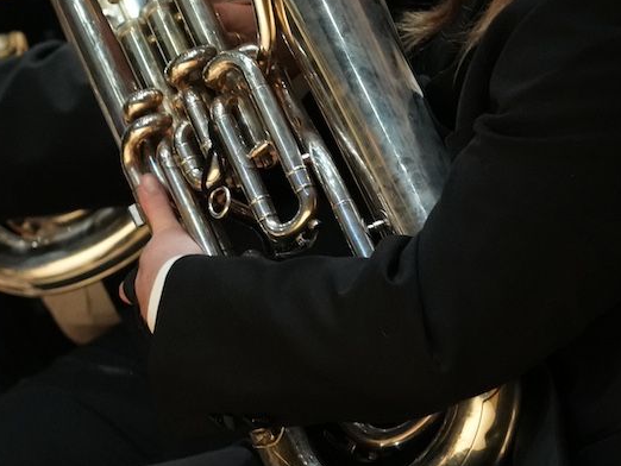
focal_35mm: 511
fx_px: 9170
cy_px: 102
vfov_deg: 2.9
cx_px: -309
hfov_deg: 3.9
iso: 3200
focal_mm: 138.8
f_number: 3.5
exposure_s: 1/320
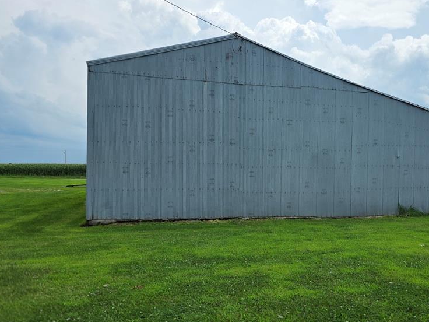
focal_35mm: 32
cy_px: 192
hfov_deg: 55.7
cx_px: 285
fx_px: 397
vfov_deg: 43.9
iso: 80
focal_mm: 6.3
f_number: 1.7
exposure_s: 1/7061
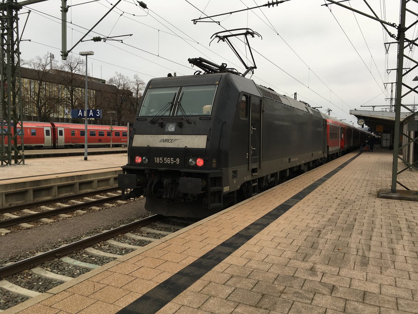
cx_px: 209
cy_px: 157
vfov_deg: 48.2
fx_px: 350
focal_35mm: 29
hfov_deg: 61.7
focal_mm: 4.15
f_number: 2.2
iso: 25
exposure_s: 1/190
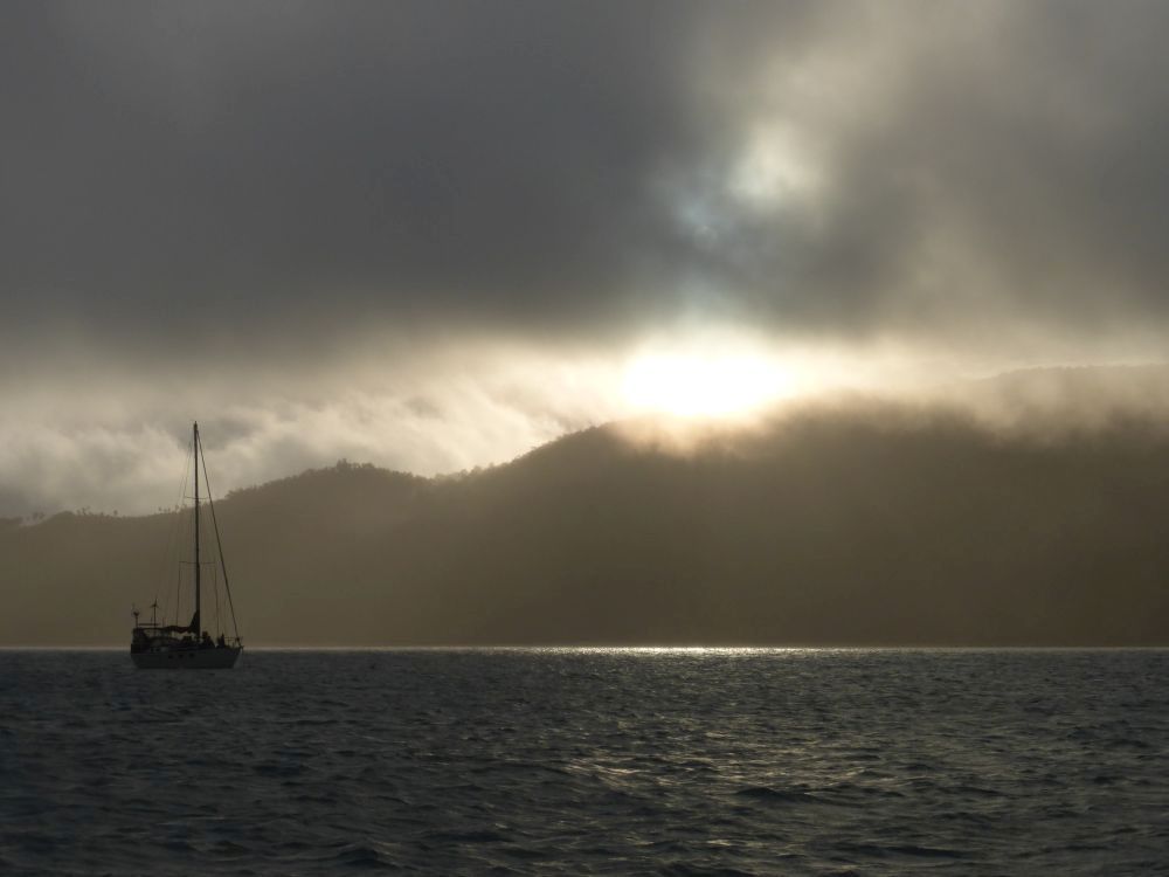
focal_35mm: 85
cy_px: 438
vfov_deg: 17.4
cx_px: 584
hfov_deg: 23.0
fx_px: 2870
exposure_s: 1/1600
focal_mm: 14.2
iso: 100
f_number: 5.1
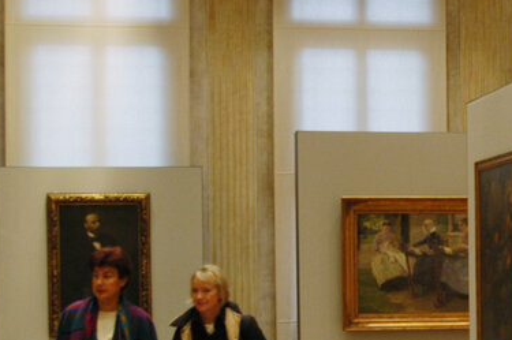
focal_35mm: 104
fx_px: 1477
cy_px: 339
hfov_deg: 19.2
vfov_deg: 13.0
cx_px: 503
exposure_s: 1/30
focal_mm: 24
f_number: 4
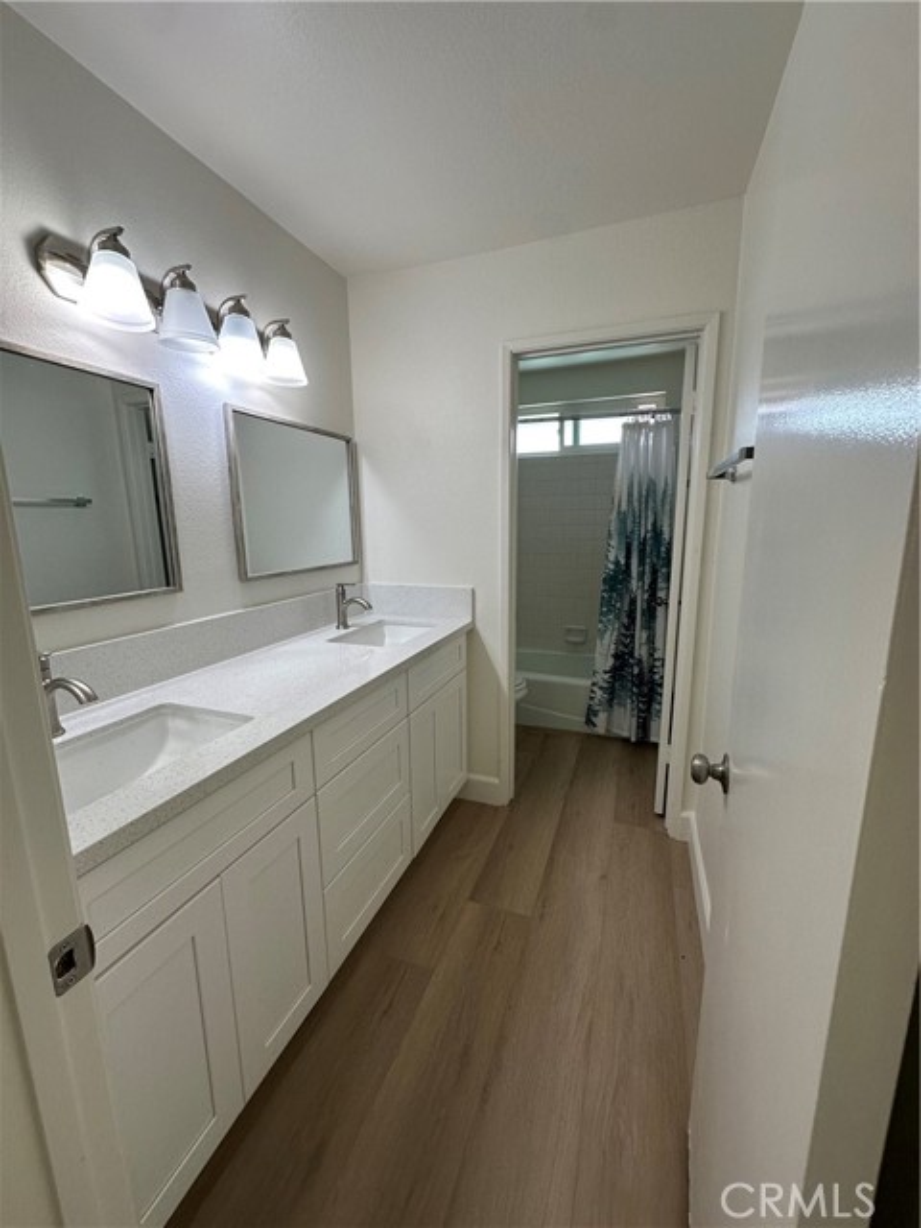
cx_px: 460
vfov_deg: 102.1
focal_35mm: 14
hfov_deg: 85.7
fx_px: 497
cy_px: 614
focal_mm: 2.22
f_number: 2.2
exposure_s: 1/120
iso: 125
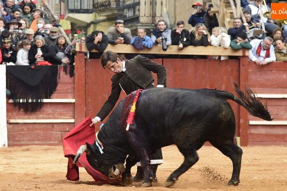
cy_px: 102
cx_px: 134
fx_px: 1785
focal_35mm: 224
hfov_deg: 9.2
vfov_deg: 6.1
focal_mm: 200
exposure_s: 1/320
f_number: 5.6
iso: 640
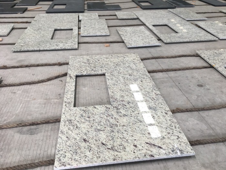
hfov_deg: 61.7
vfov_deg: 48.2
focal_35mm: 29
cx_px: 113
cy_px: 85
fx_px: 189
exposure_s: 1/100
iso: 40
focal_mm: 4.15
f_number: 2.2
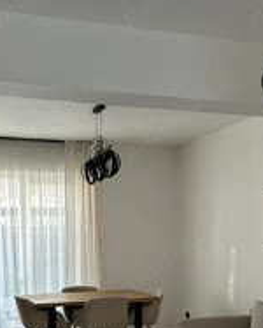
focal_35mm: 50
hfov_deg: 30.2
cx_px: 103
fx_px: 486
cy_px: 281
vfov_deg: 35.6
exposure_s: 1/87
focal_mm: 6.86
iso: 250
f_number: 1.78
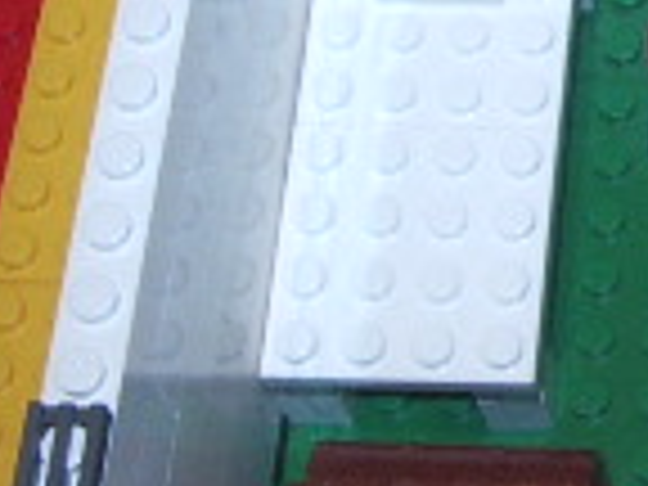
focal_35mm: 156
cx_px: 1116
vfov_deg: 9.3
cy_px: -184
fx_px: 2920
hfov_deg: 11.8
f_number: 2.6
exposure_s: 1/40
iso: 200
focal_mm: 5.8
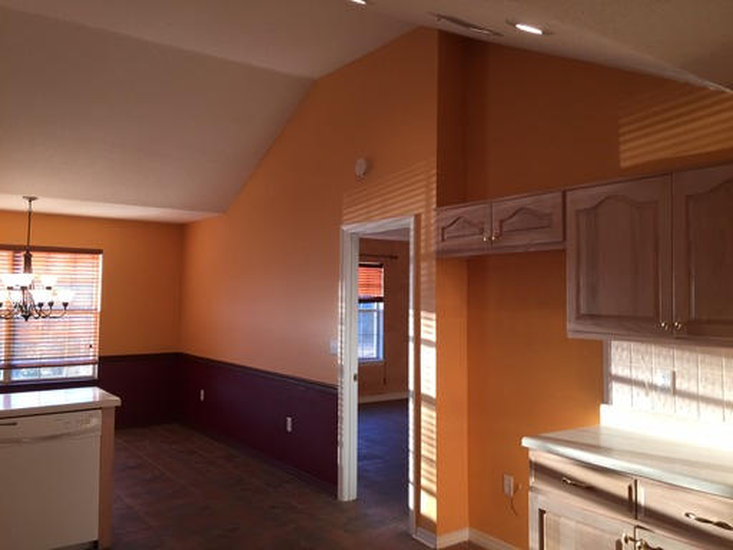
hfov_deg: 61.7
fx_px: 614
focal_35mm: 29
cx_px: 366
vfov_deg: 48.2
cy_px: 275
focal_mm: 4.15
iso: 40
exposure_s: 1/60
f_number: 2.2
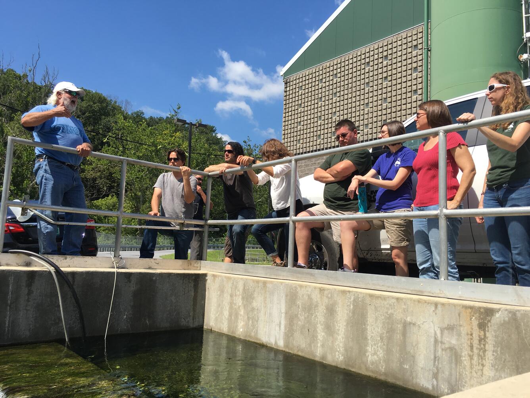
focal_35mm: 29
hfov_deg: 61.7
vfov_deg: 48.2
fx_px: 444
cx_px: 265
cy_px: 199
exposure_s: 1/1304
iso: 25
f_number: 2.2
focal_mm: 4.15
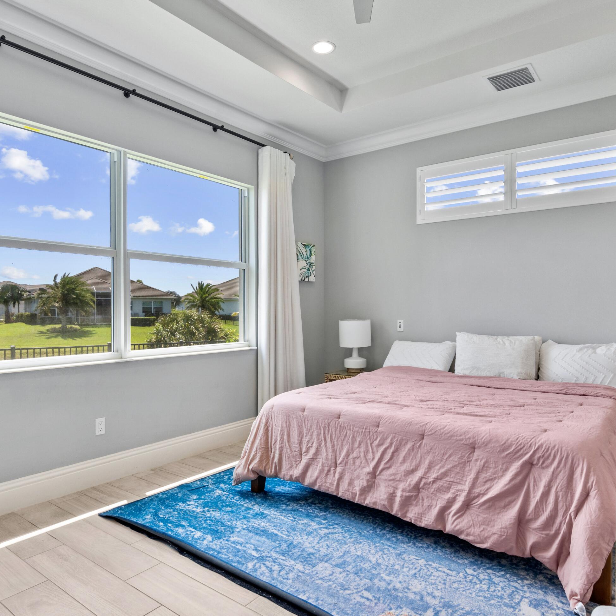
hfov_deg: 70.5
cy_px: 311
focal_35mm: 22
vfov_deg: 70.5
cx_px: 308
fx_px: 436
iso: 320
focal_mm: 11
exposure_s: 1/20
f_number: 6.3
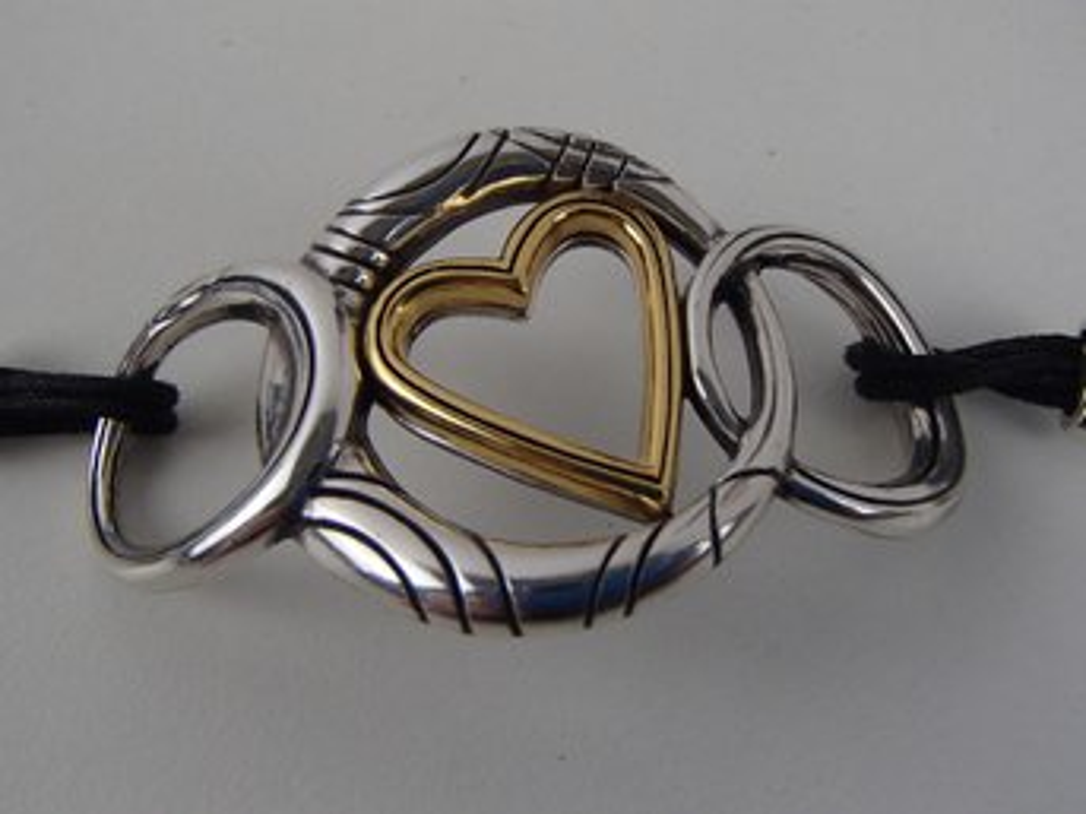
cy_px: 407
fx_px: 1160
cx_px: 543
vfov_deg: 38.6
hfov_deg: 50.2
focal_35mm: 37
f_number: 4.7
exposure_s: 1/160
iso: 250
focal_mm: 6.64
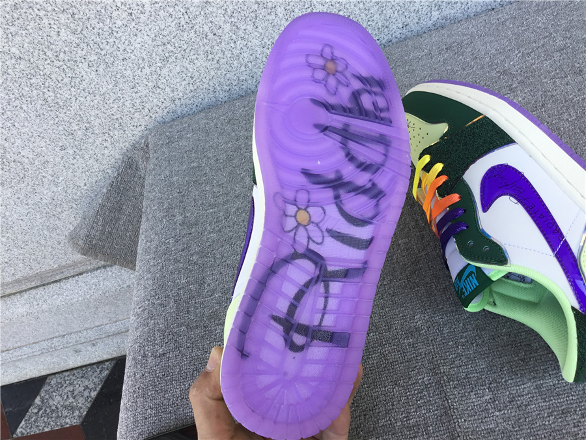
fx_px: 525
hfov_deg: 58.4
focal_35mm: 31
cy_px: 220
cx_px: 293
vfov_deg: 45.4
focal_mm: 3.3
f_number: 2.4
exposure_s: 1/117
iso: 25
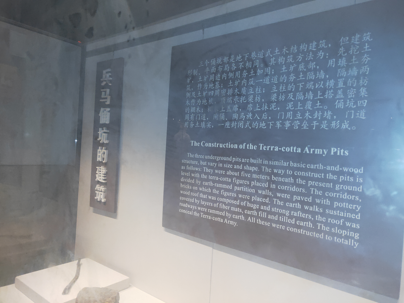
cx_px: 202
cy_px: 152
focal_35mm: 23
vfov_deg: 58.9
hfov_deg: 73.9
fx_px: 268
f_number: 1.7
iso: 453
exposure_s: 1/33
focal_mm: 3.97
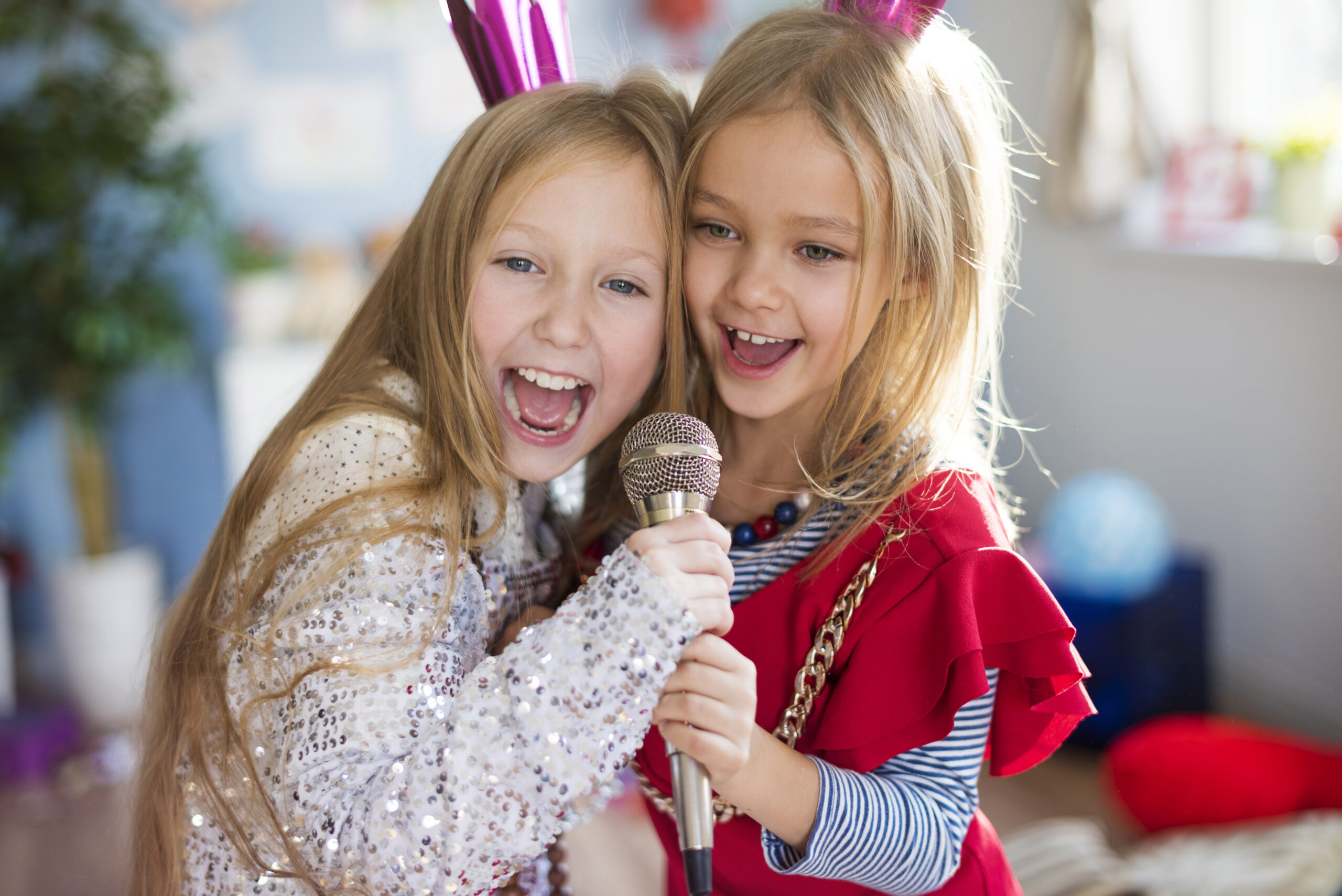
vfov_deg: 27.0
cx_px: 671
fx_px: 1865
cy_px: 448
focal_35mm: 50
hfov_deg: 39.6
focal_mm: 50
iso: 160
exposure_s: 1/125
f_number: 2
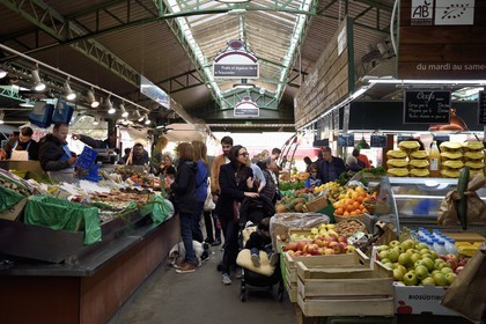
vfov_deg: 33.4
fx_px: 540
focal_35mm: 40
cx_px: 243
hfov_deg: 48.5
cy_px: 162
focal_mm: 40
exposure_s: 1/160
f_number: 6.3
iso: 400
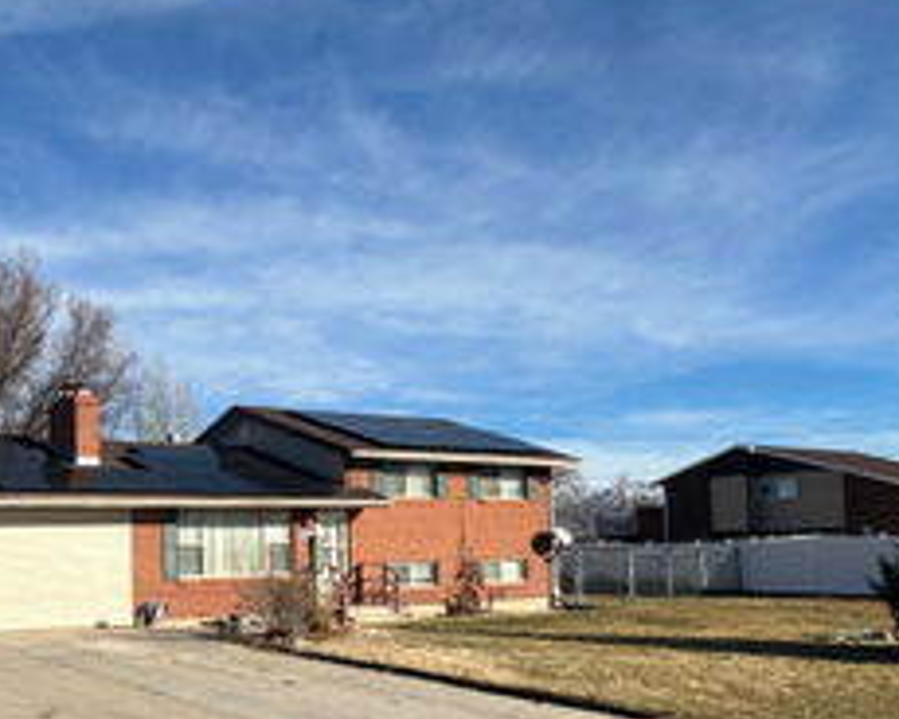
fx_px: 1011
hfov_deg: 45.4
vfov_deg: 38.5
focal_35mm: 38
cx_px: 176
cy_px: 508
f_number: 2.2
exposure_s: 1/2618
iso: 50
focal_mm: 2.22
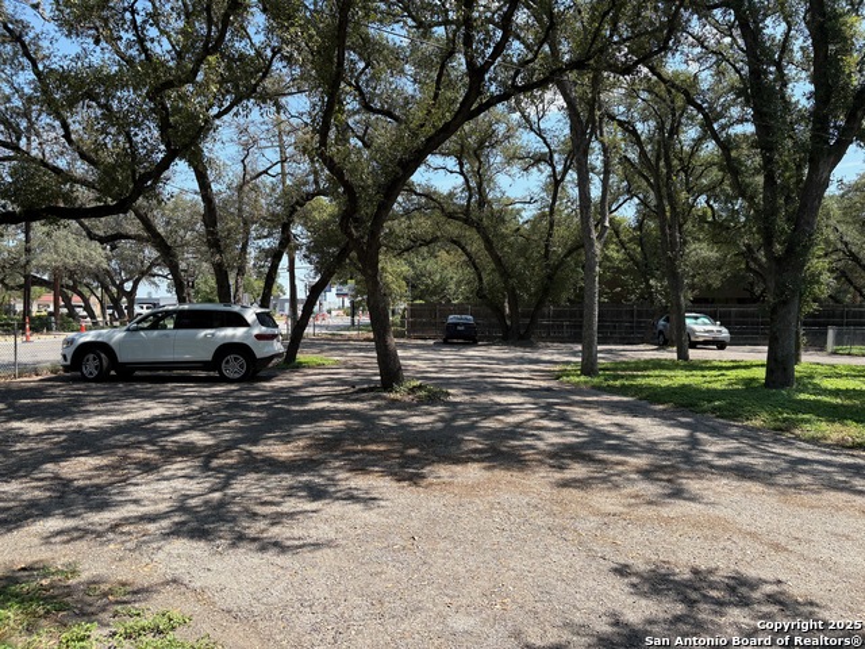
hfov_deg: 67.3
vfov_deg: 53.1
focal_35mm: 26
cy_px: 324
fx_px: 650
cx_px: 432
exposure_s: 1/1484
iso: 50
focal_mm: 5.96
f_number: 1.6
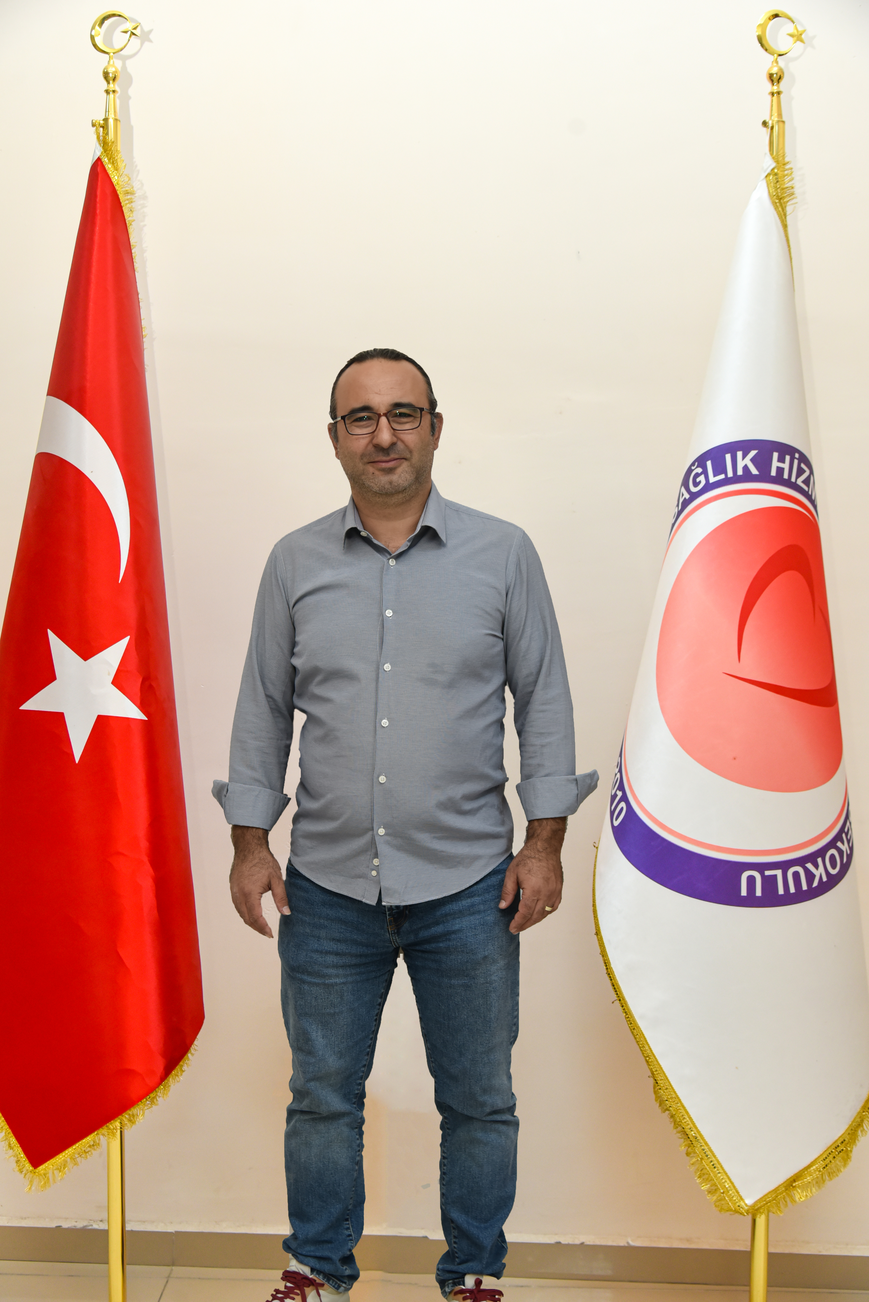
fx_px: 1375
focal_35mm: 38
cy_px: 651
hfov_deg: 35.1
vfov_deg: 50.7
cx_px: 434
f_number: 4.5
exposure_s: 1/80
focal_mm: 38
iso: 800
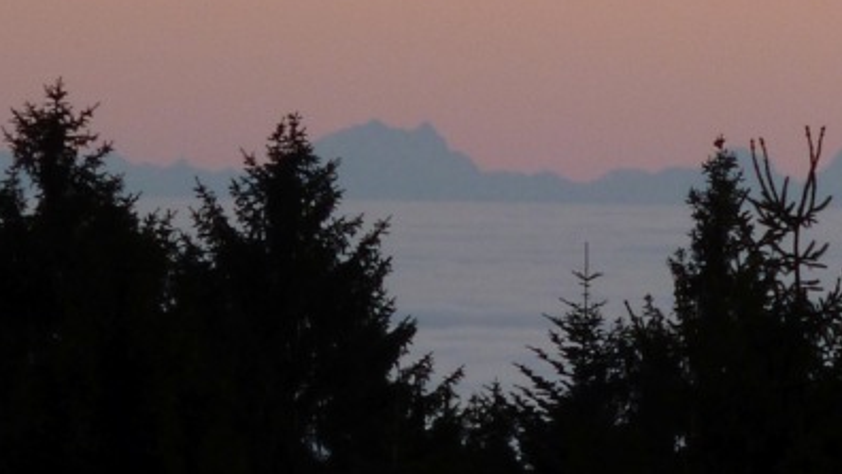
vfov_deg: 1.3
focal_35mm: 909
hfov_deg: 2.4
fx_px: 20300
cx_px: 584
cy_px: 134
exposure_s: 1/20
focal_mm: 45
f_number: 5.9
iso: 100
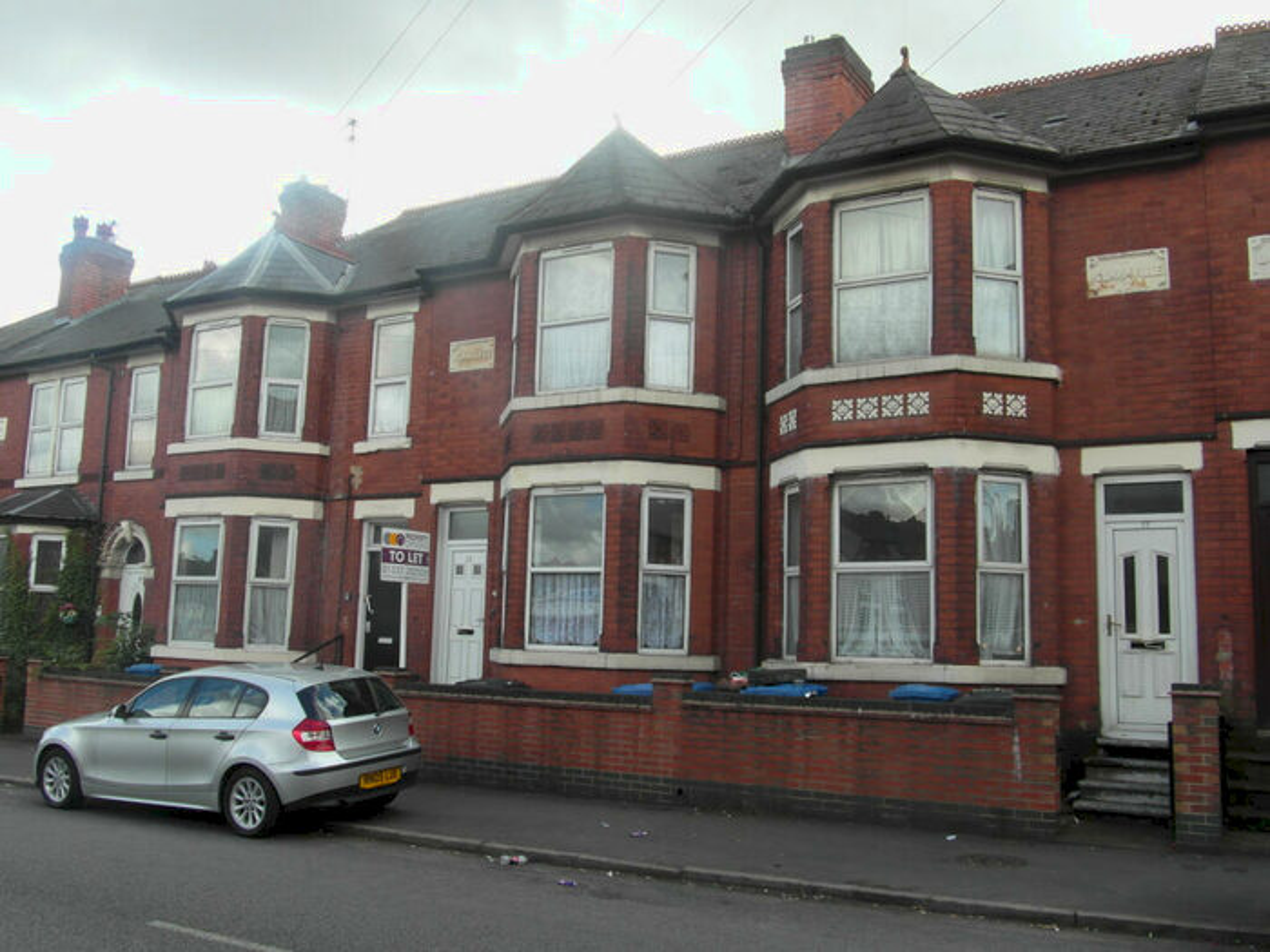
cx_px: 635
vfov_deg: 53.1
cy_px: 476
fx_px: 954
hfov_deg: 67.3
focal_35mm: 26
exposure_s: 1/125
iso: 80
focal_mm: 4.3
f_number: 5
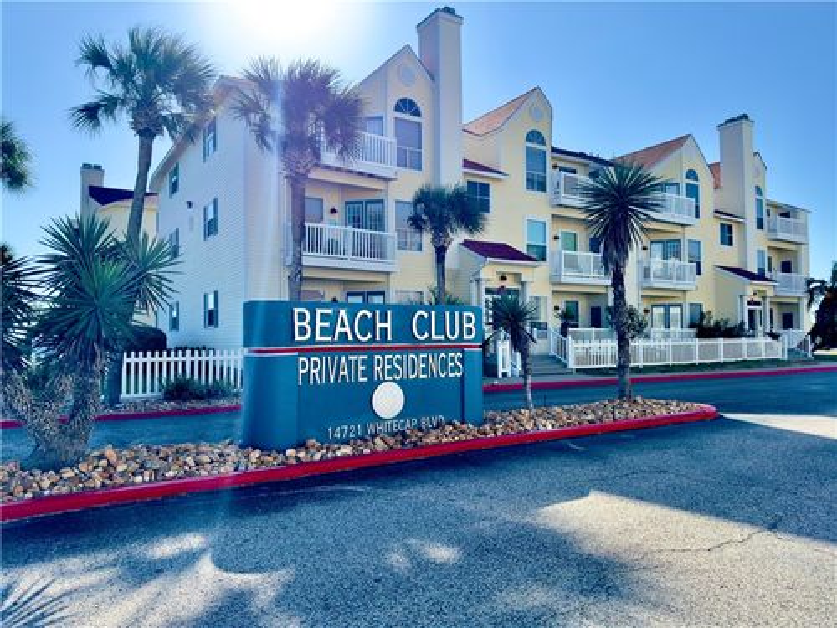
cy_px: 314
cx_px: 418
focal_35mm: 24
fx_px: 580
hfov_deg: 71.6
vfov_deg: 56.8
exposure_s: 1/3413
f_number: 1.78
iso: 100
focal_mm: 6.76
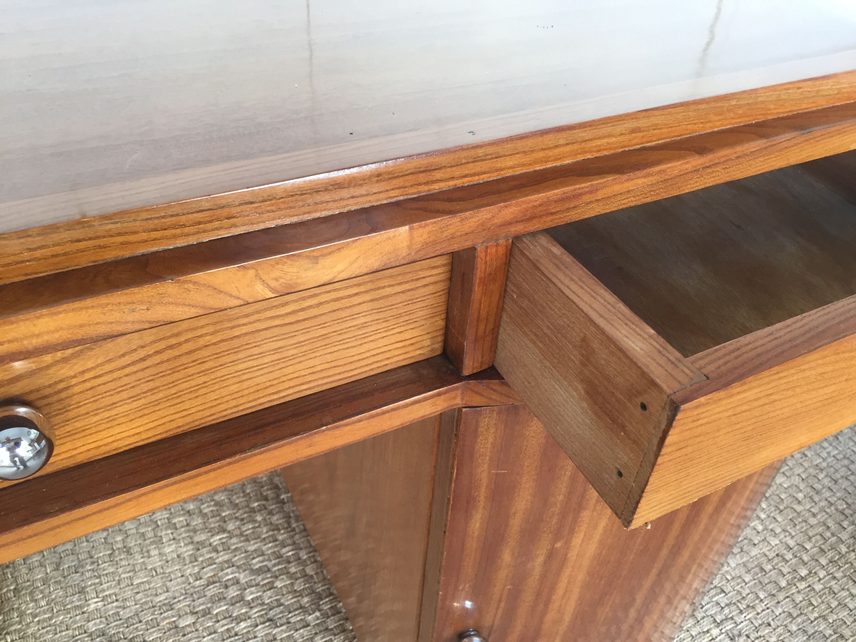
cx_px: 428
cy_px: 321
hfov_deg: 61.7
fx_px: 717
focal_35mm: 29
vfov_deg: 48.2
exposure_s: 1/33
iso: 64
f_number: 2.2
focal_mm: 4.15
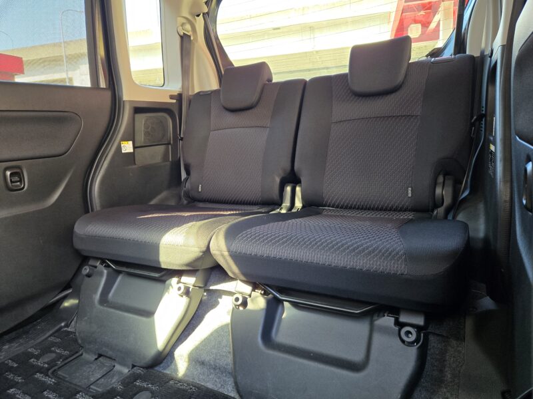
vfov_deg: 58.9
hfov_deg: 73.9
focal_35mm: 23
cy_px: 200
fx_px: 354
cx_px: 266
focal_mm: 5.4
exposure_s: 1/100
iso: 320
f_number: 1.8
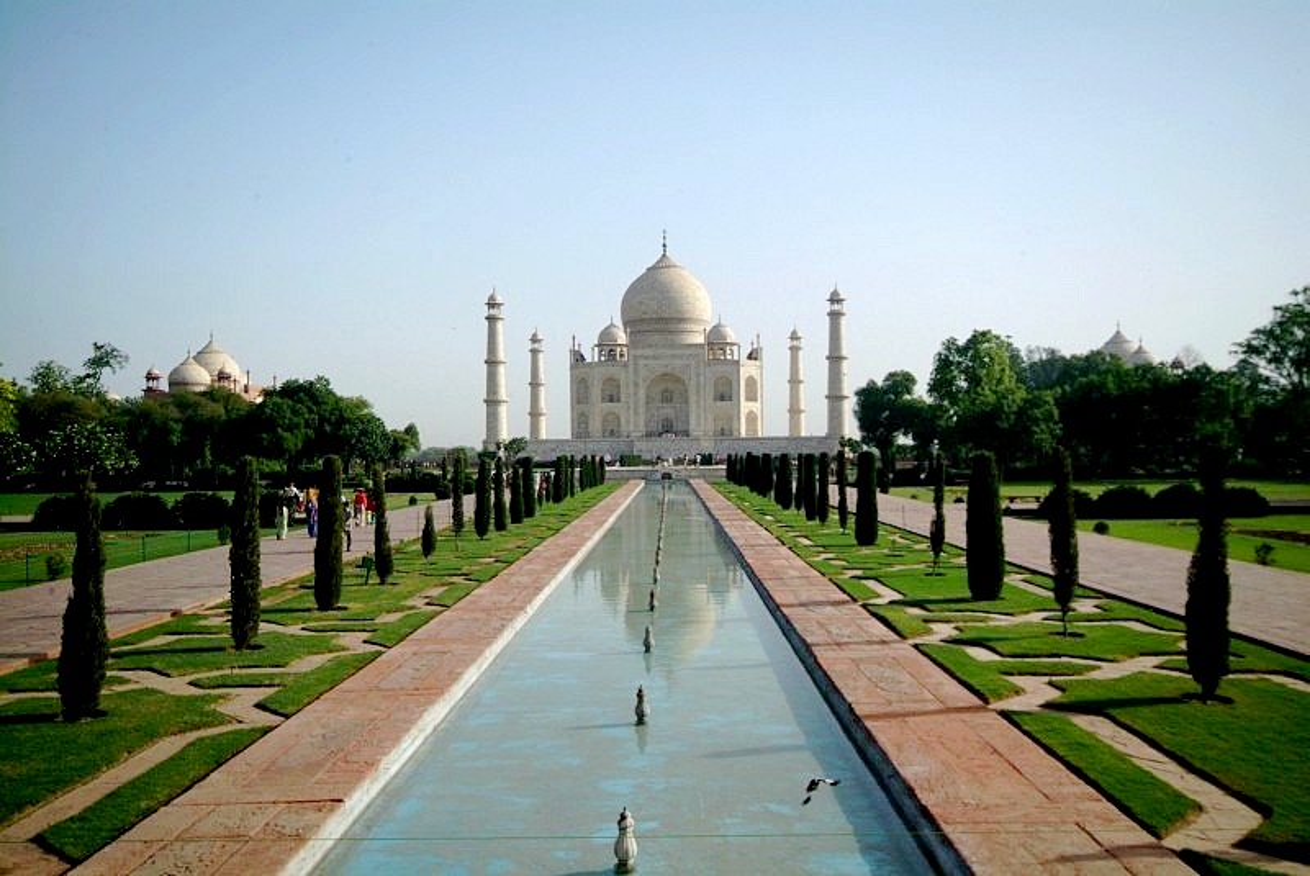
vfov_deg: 43.7
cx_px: 655
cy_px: 438
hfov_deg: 61.9
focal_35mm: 30
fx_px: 1093
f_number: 8
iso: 400
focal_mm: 20
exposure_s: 1/250
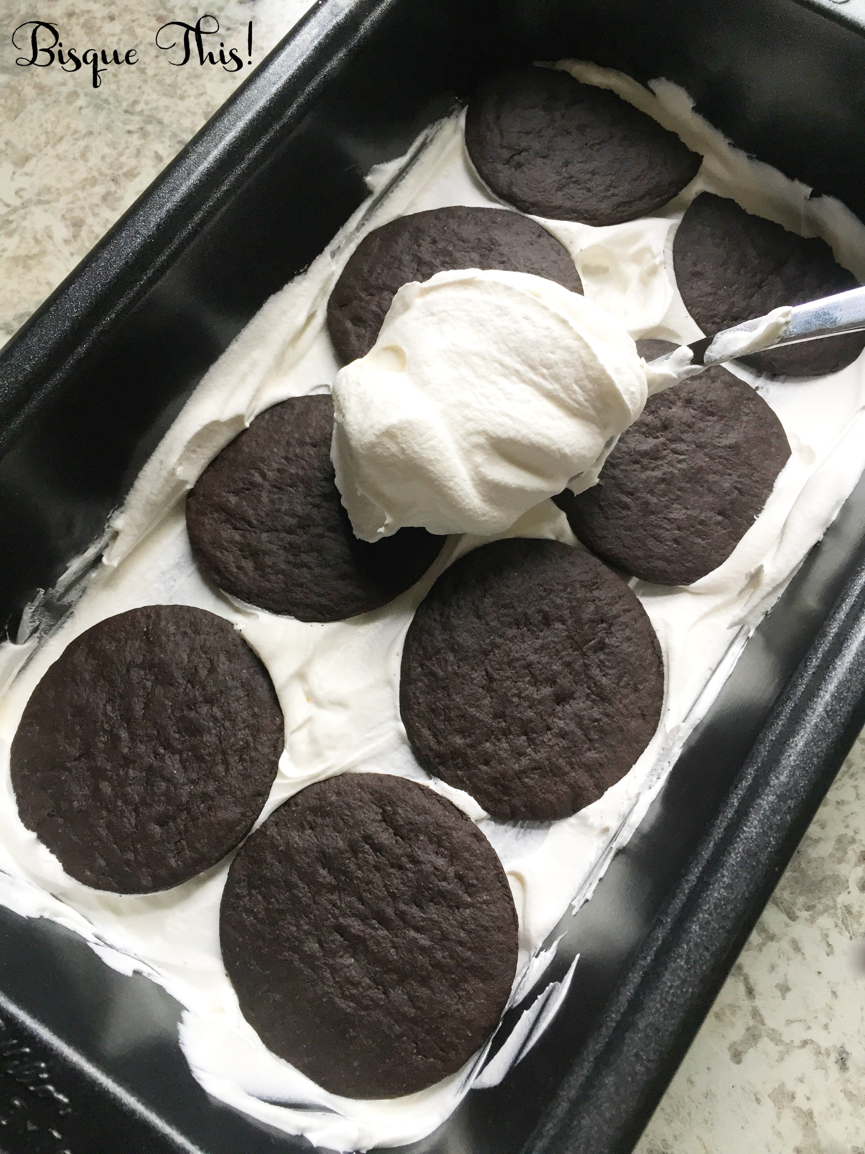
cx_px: 432
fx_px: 966
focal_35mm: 29
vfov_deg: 61.7
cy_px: 577
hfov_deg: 48.2
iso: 32
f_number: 2.2
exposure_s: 1/40
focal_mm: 4.15
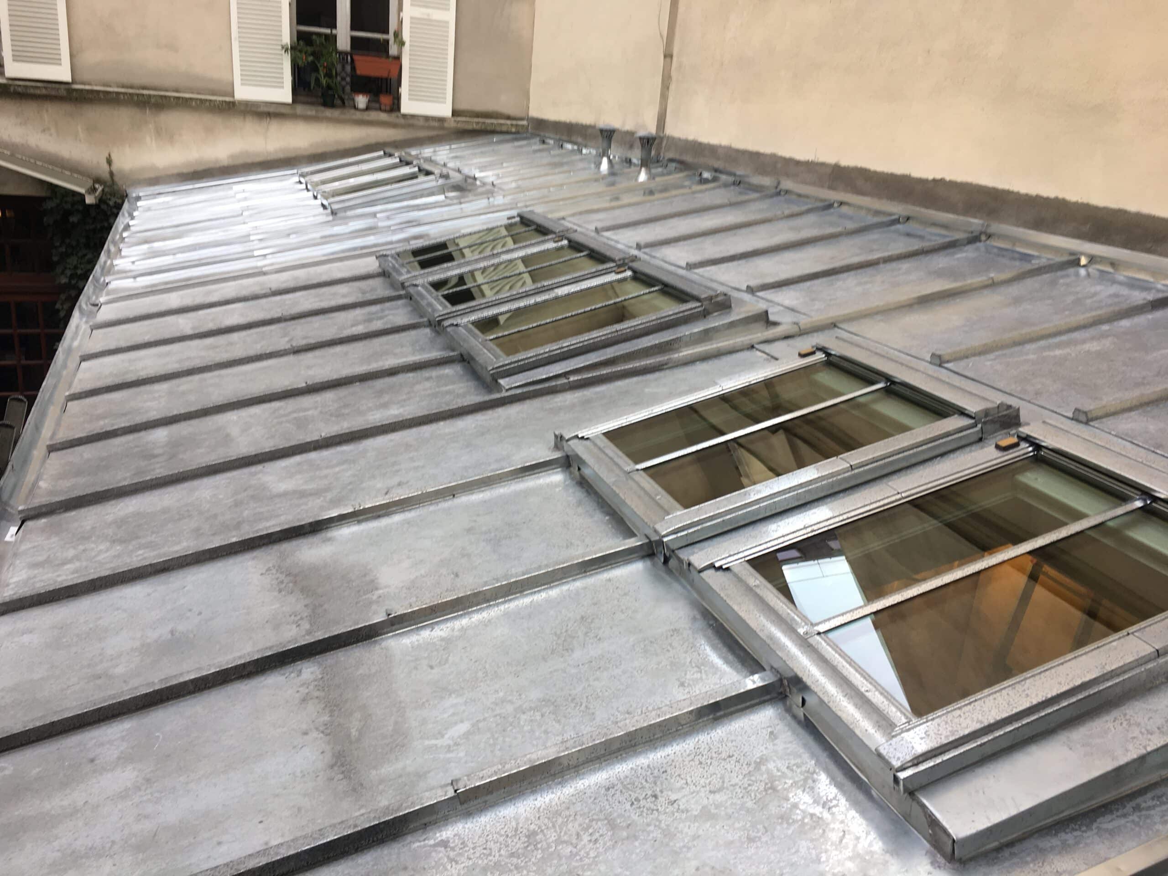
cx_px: 584
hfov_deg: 61.7
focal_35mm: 29
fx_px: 979
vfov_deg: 48.2
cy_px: 438
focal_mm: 4.15
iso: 25
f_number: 2.2
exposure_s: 1/113
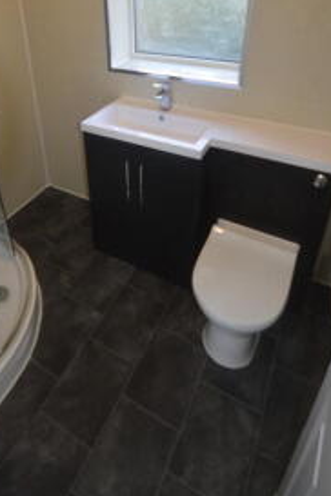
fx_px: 331
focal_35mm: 24
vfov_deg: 69.4
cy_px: 130
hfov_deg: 52.5
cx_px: 121
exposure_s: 1/60
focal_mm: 10
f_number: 4
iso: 560
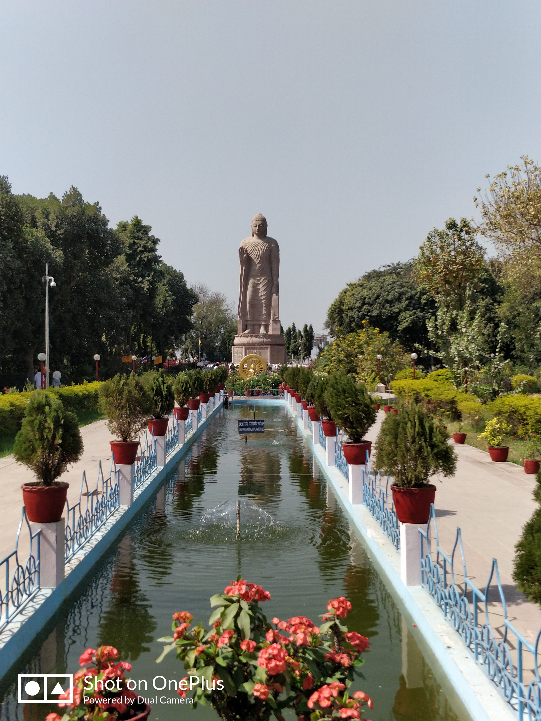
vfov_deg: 71.6
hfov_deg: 56.8
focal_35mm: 24
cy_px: 360
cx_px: 270
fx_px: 500
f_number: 1.7
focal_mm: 4.1
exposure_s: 1/2084
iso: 125
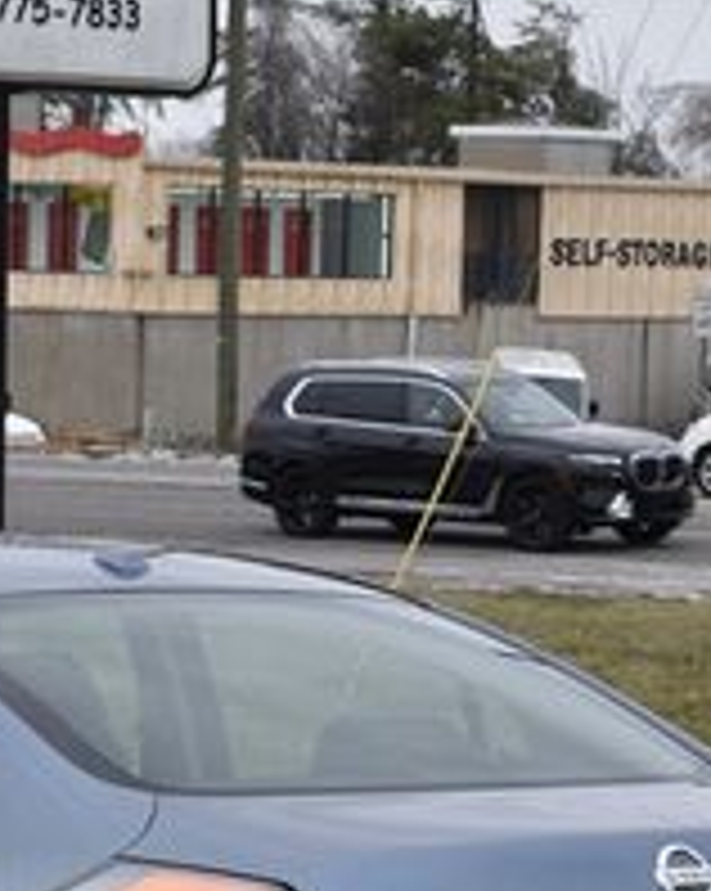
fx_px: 4558
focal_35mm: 173
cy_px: 803
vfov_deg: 11.1
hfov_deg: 8.9
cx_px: 216
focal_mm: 38
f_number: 8
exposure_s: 1/250
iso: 140
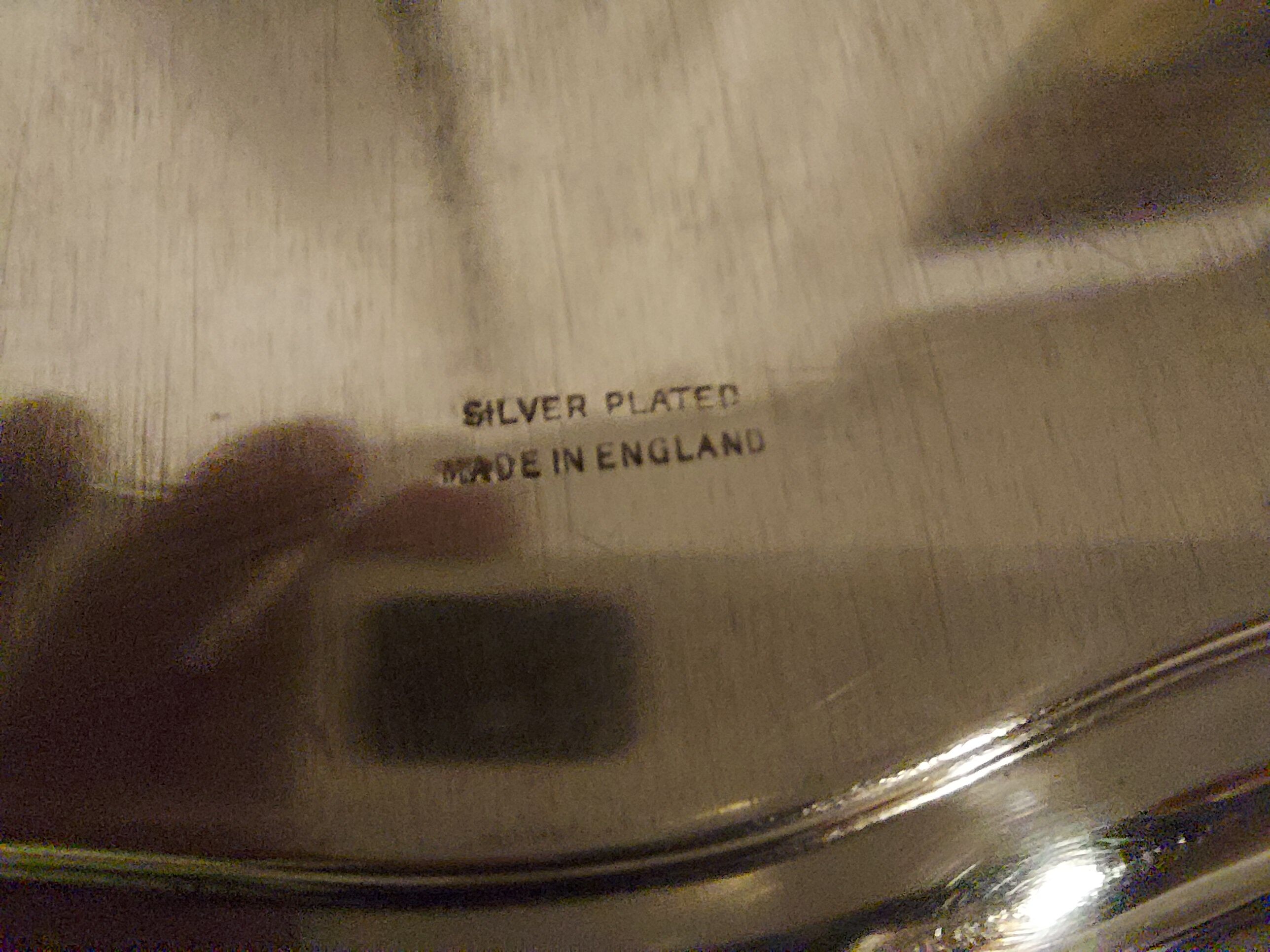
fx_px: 917
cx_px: 635
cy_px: 476
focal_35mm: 25
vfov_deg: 54.9
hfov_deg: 69.4
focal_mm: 2.13
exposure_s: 1/15
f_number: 2.4
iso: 808
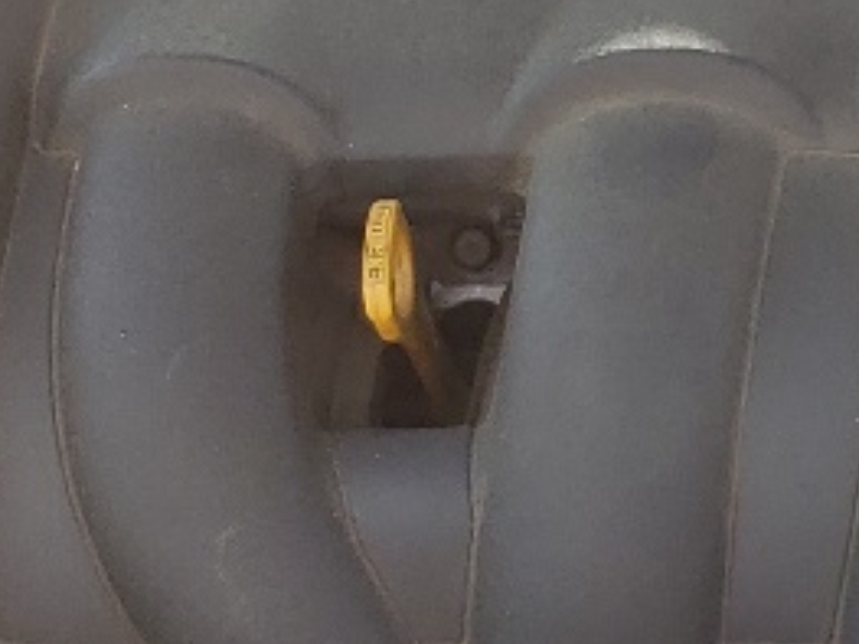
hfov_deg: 11.9
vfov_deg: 9.3
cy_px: 65
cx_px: 1342
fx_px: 3919
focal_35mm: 158
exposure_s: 1/526
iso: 50
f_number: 1.5
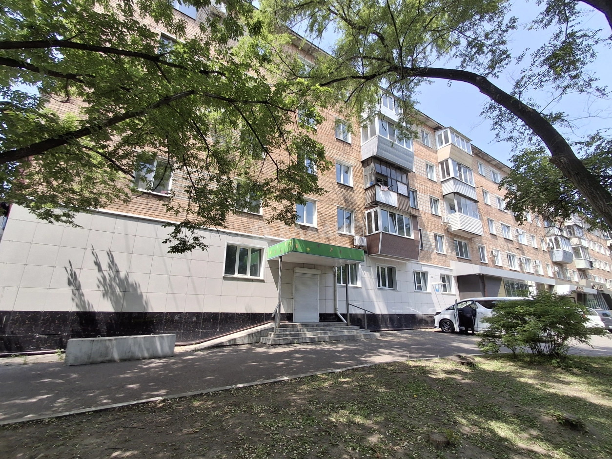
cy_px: 230
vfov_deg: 78.1
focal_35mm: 16
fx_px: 283
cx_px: 306
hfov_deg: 94.5
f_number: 2.2
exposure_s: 1/763
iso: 40
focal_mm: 1.64
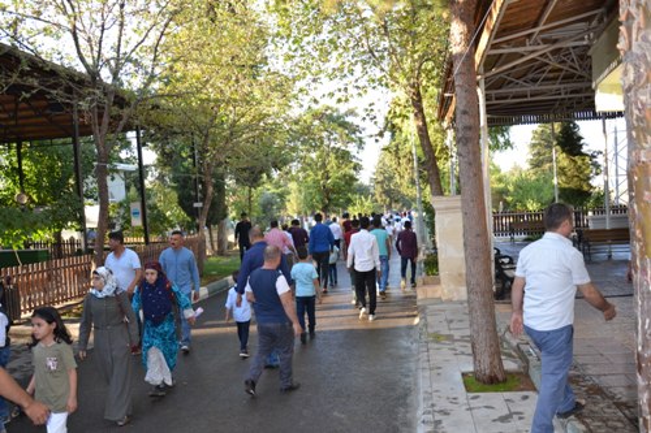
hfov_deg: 67.4
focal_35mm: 27
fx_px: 488
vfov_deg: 47.9
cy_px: 216
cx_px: 326
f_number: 4
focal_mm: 18
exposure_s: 1/125
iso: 220
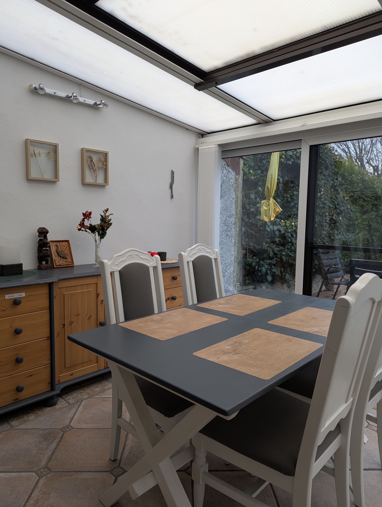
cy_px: 254
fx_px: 352
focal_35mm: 24
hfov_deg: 56.9
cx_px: 191
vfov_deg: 71.5
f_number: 1.85
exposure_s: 1/116
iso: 49
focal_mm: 6.81
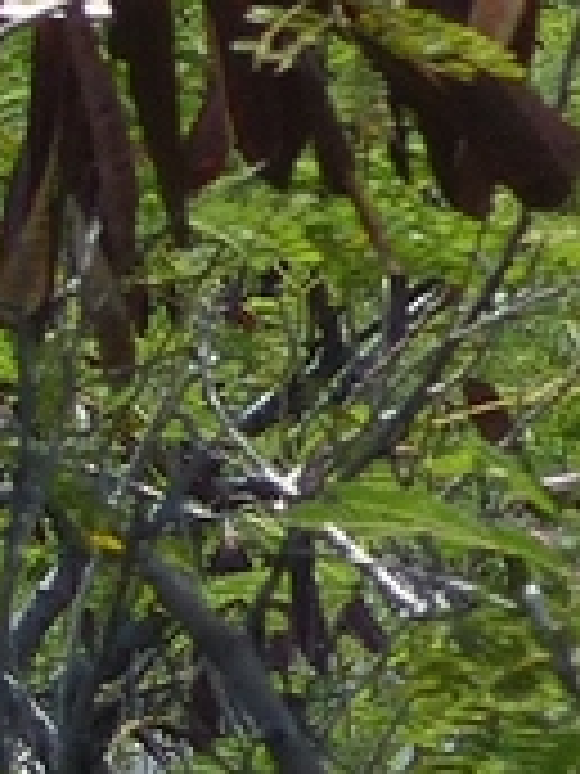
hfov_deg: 1.6
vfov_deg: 2.1
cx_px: -1578
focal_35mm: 921
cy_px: -495
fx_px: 20575
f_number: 4
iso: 100
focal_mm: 17.8
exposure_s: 1/1000
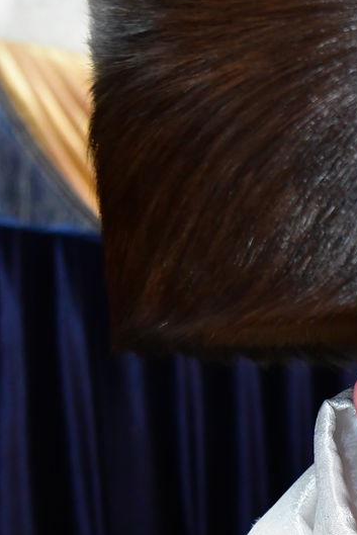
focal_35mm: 127
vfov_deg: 15.7
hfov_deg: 10.3
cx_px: 577
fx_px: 1888
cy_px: 581
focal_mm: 32
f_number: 5.6
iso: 2500
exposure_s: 1/100
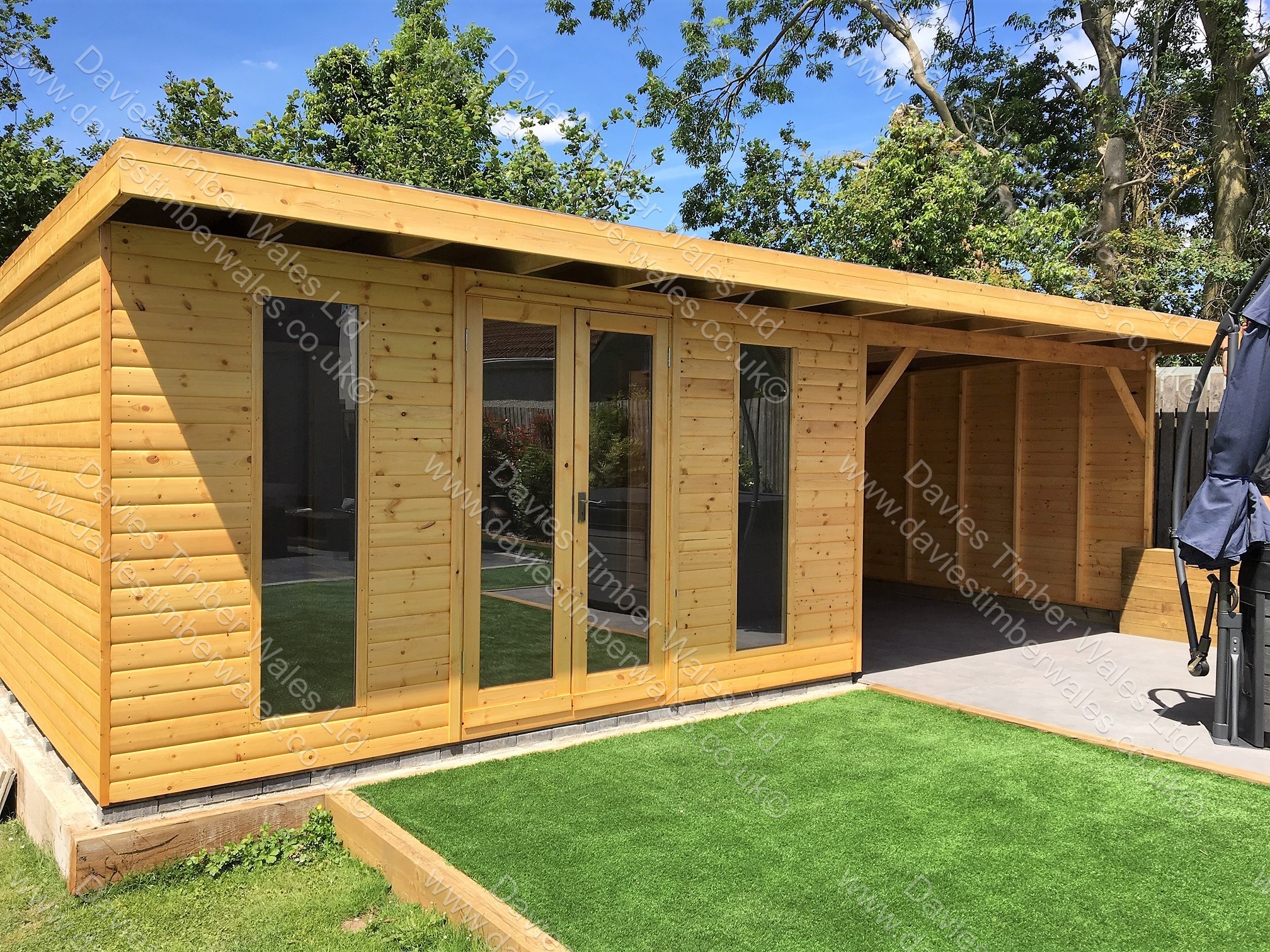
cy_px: 476
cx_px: 635
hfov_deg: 61.7
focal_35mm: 29
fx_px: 1064
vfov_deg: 48.2
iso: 25
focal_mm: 4.15
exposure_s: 1/1040
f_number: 2.2
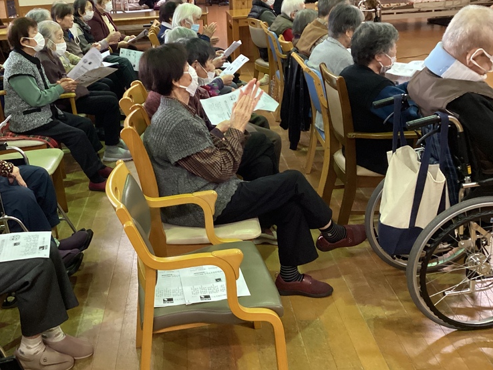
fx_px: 598
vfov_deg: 34.2
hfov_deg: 44.3
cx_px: 178
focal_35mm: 42
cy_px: 143
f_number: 2.4
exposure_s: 1/40
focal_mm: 3.3
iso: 320
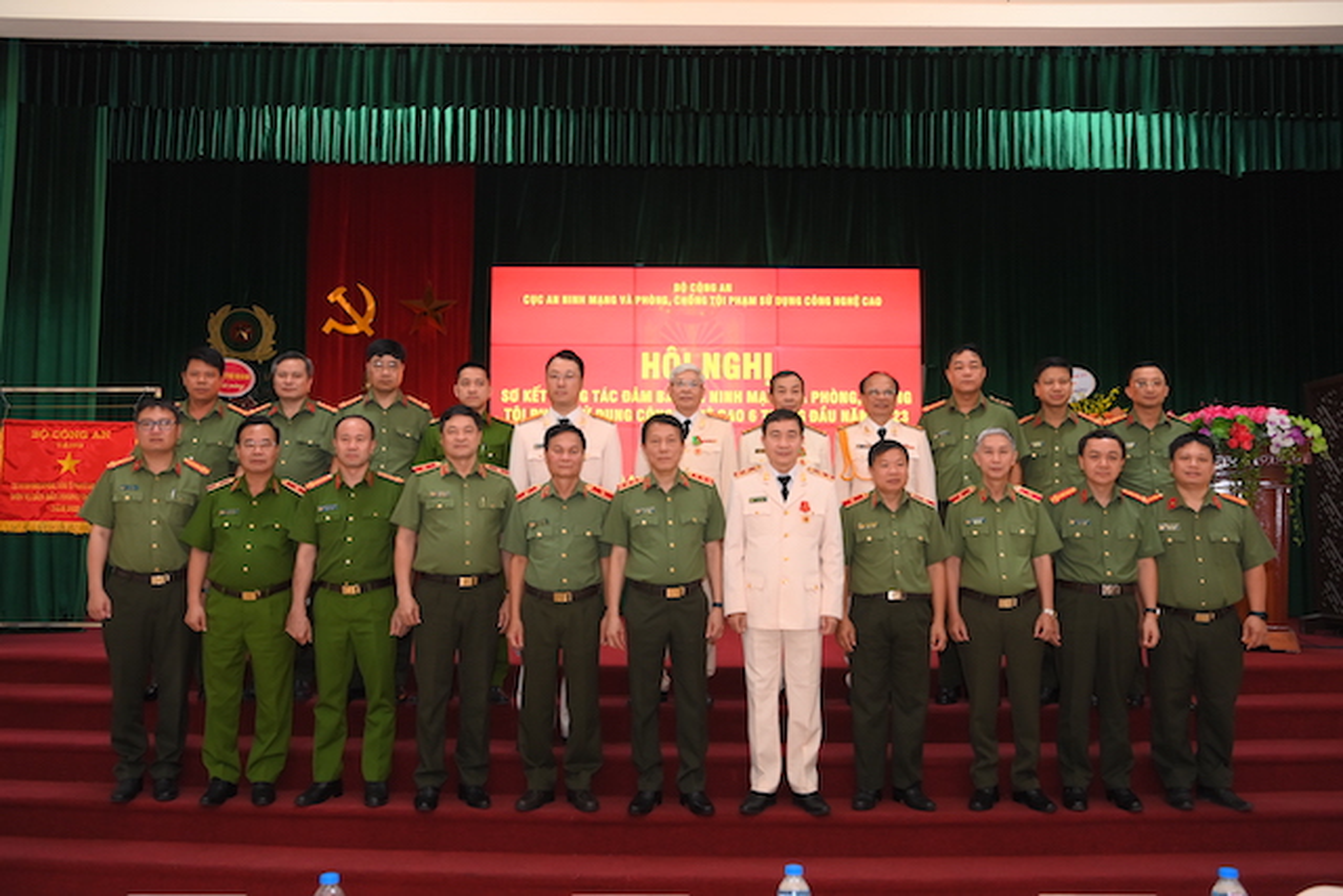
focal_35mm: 34
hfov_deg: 55.8
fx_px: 1269
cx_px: 672
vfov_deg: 38.9
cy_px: 448
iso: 1250
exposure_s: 1/160
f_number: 4
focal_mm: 34
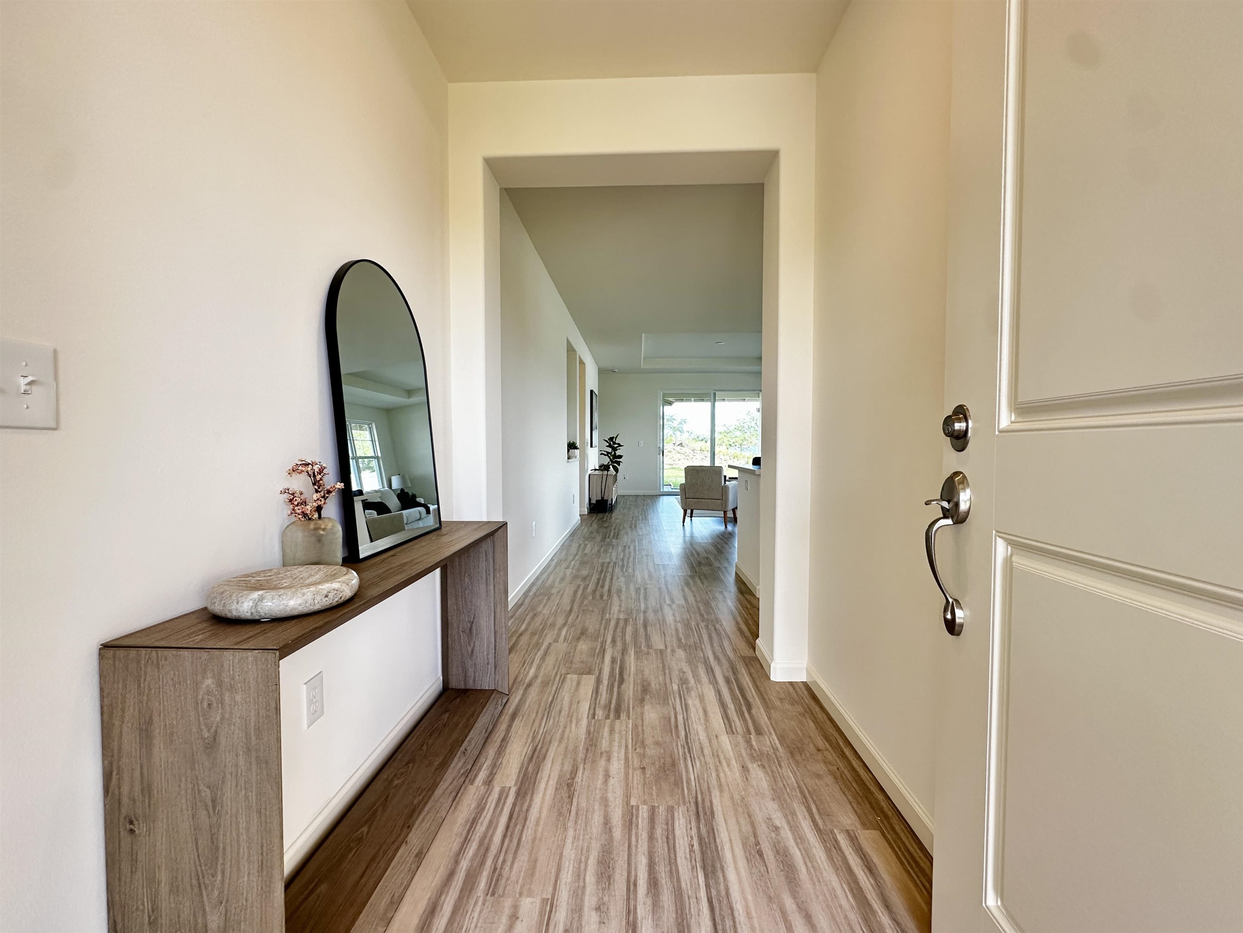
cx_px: 622
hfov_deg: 102.1
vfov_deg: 85.7
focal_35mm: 14
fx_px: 503
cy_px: 466
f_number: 2.2
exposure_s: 1/99
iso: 160
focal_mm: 2.22
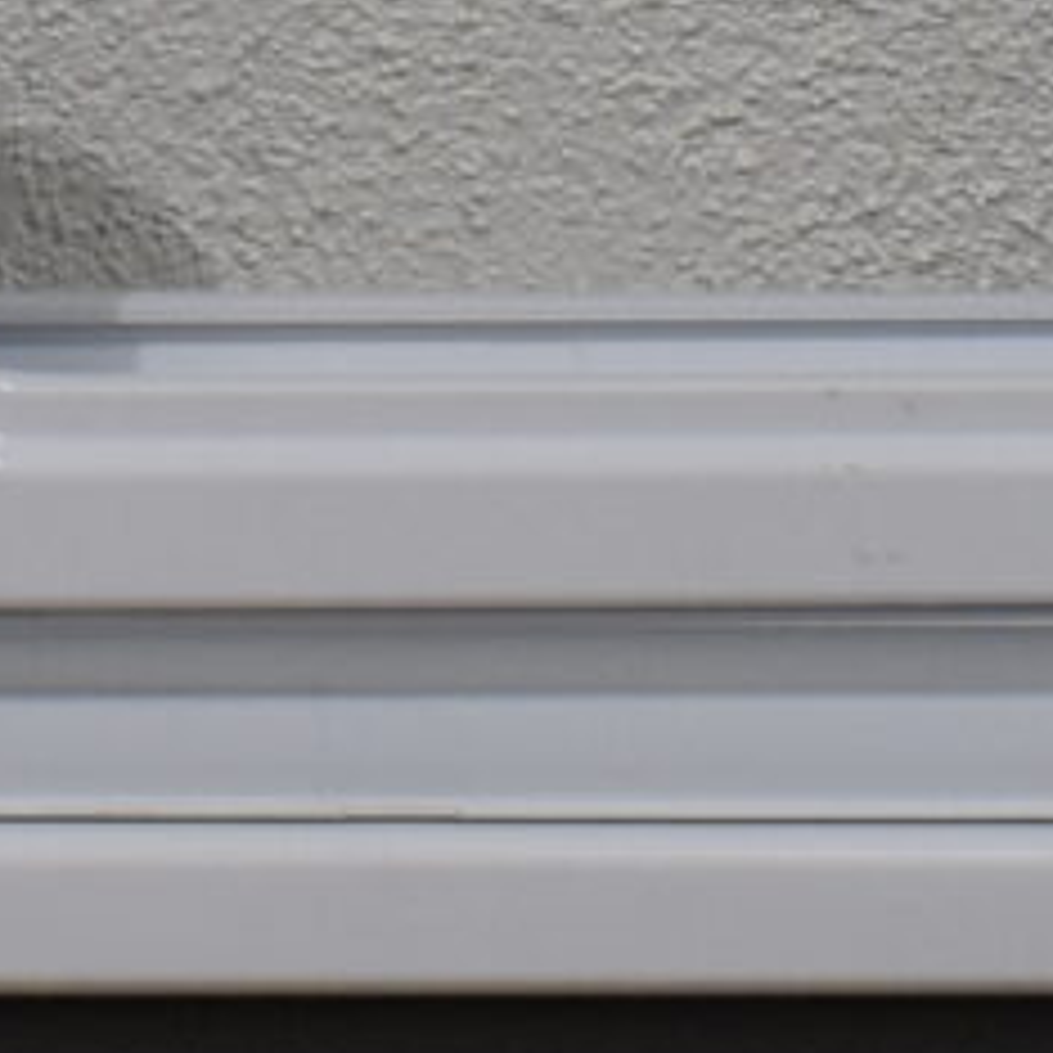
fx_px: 9602
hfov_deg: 6.2
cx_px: -698
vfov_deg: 6.2
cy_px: -484
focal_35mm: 279
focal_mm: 20
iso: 280
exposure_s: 1/125
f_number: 5.6
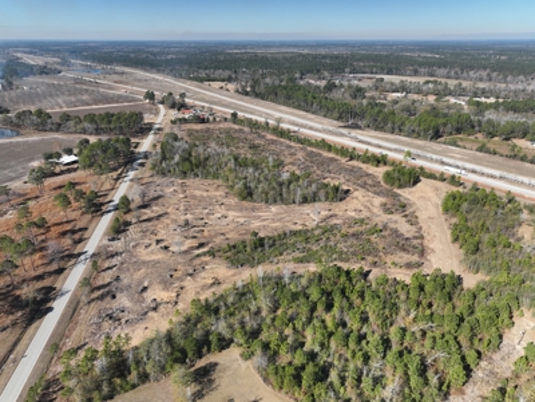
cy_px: 201
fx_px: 371
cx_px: 268
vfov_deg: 56.8
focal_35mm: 24
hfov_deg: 71.6
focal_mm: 12.29
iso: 100
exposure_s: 1/2000
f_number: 2.8
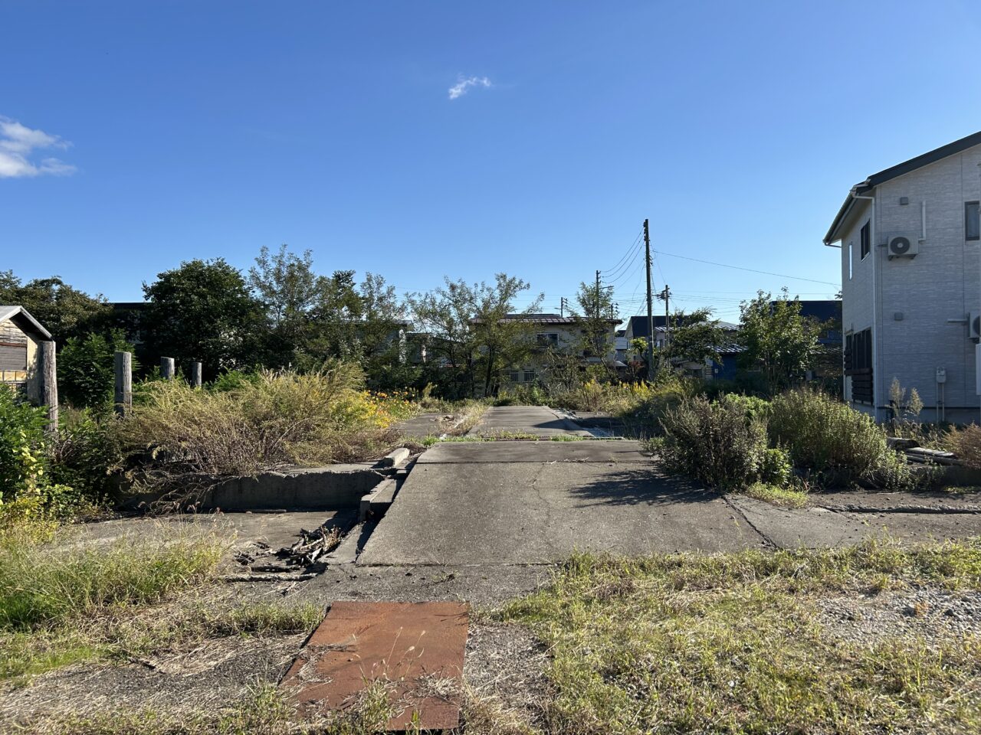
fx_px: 737
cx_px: 490
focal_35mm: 26
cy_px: 368
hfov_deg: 67.3
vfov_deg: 53.1
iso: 50
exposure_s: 1/3704
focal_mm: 5.7
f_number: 1.5
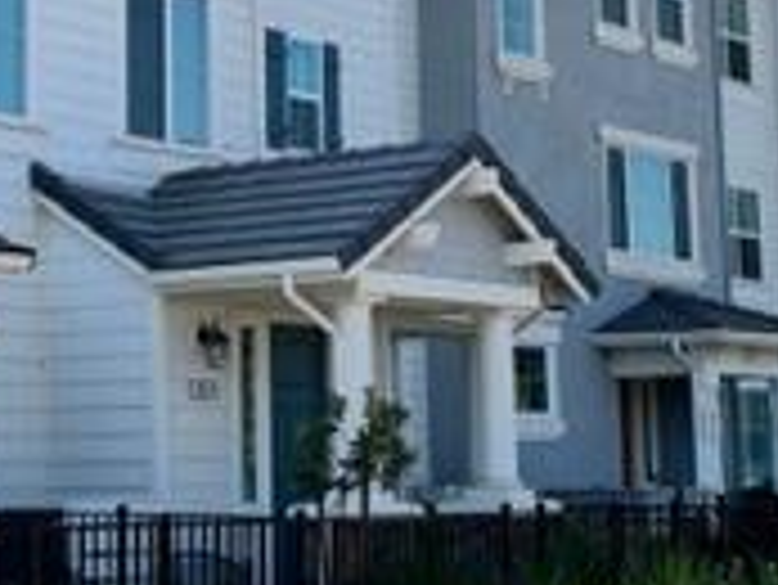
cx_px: 225
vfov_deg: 15.3
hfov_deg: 20.3
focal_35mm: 96
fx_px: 2159
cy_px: 130
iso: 50
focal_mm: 5.1
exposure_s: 1/2222
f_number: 1.6
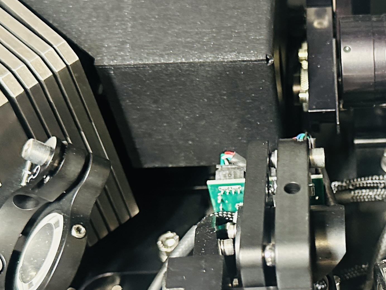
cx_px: 326
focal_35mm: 70
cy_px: 162
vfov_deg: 21.0
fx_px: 781
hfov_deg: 27.1
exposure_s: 1/45
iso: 1000
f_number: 1.78
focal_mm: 6.86
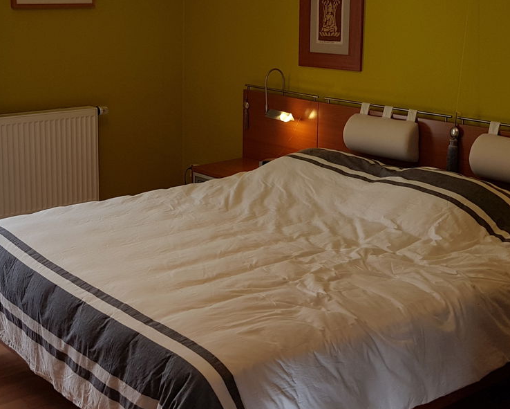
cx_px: 192
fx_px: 831
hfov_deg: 34.0
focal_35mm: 55
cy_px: 154
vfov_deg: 27.5
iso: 40
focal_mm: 4.2
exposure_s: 1/50
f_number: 1.7
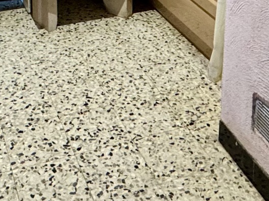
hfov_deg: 28.5
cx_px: 106
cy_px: -123
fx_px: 528
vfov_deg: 18.5
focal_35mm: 68
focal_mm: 2.22
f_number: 2.2
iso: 500
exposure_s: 1/50
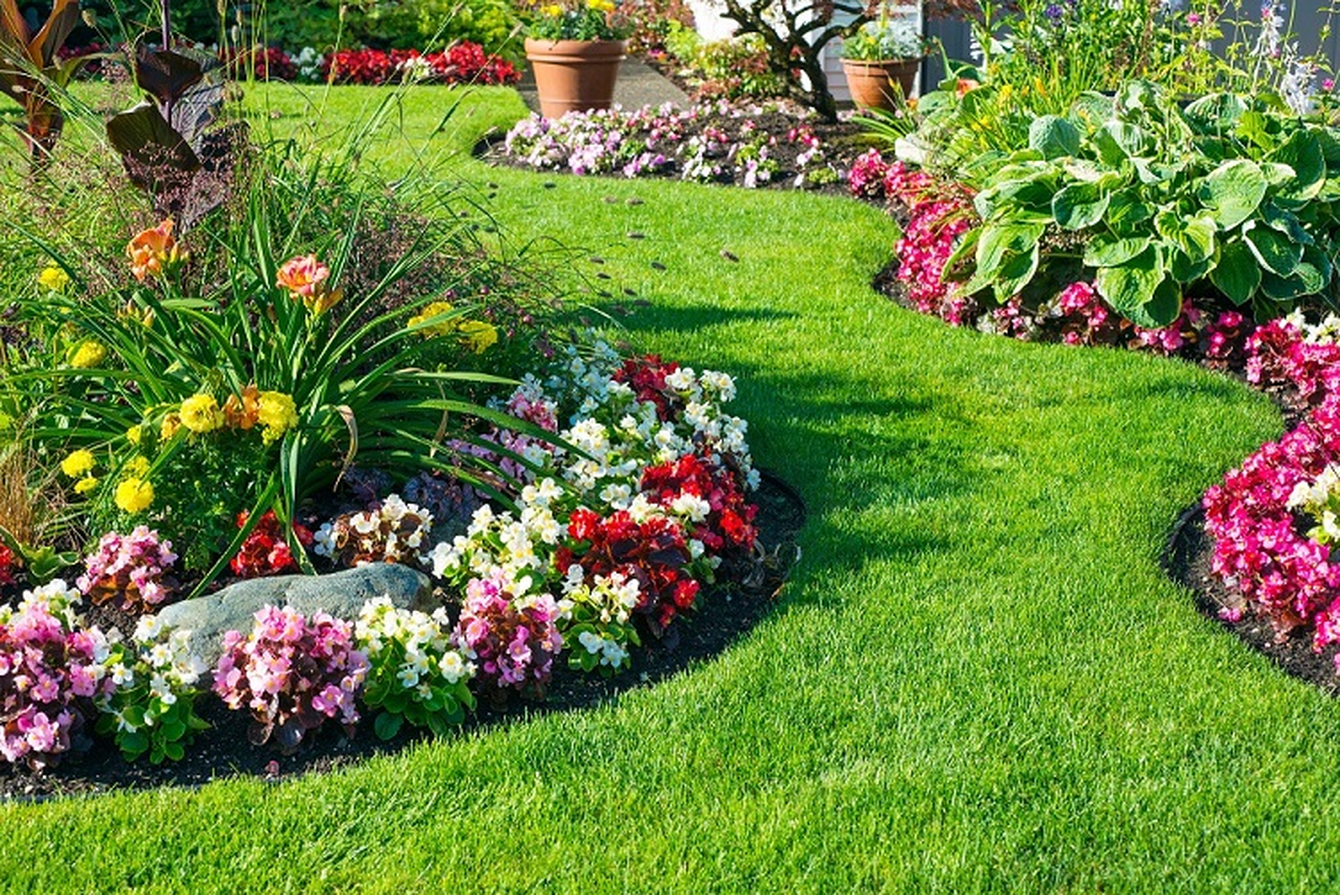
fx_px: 2235
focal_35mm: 60
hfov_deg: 33.4
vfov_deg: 22.7
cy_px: 448
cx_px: 670
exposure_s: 1/200
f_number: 8
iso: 200
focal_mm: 60
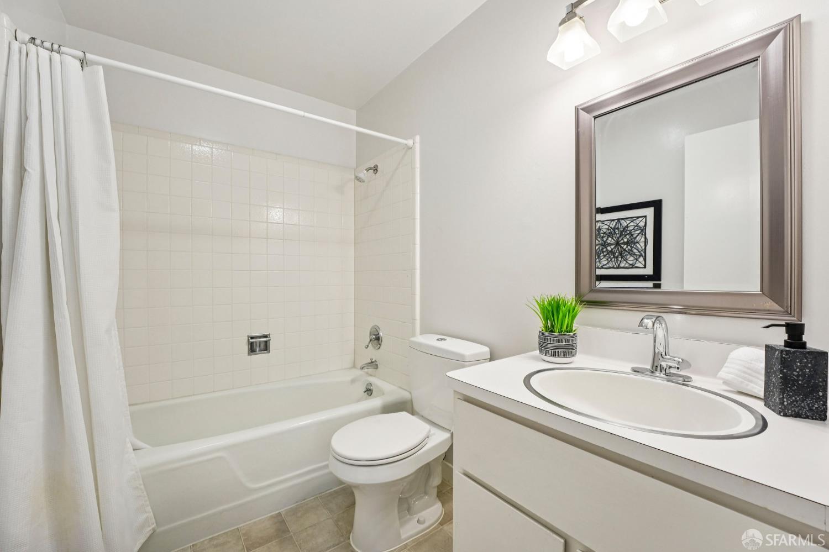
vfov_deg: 81.2
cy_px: 276
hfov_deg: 104.3
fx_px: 322
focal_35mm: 14
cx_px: 414
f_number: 8
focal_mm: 14
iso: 640
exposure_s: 1/30
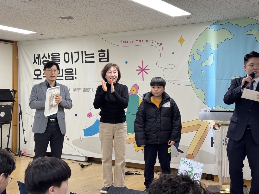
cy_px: 97
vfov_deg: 30.3
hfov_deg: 39.7
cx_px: 130
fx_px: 359
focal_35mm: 48
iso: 125
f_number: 1.78
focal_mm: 6.76
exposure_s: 1/60
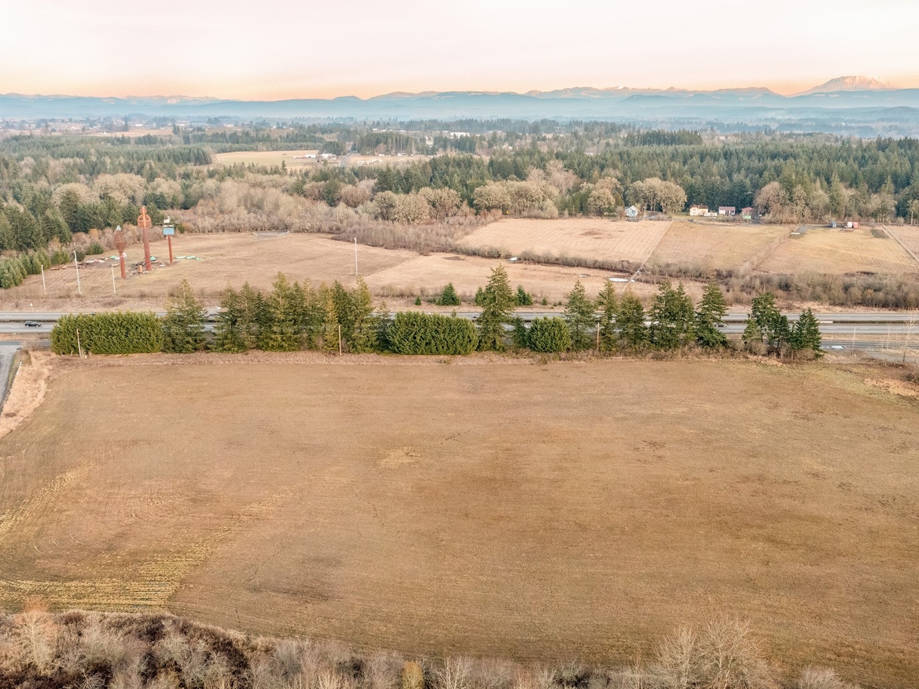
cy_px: 347
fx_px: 876
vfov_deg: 42.9
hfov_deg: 55.3
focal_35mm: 33
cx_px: 490
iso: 800
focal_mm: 10.26
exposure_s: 1/200
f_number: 4.5
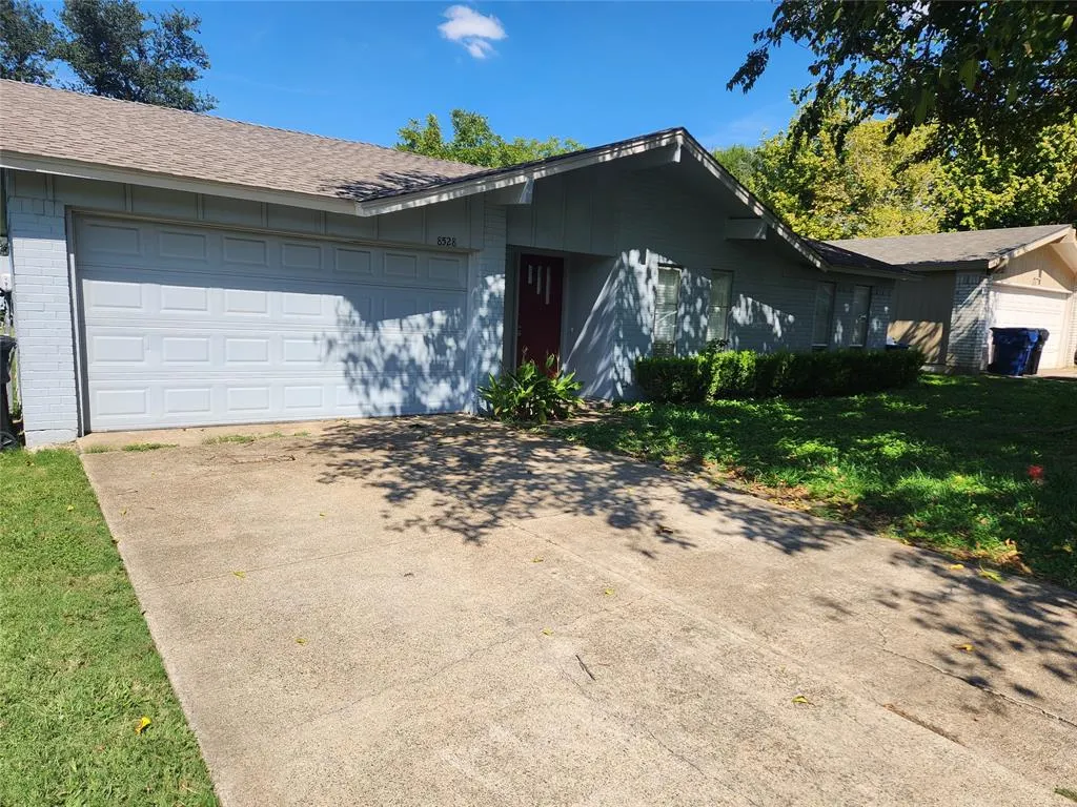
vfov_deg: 58.9
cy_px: 404
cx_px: 538
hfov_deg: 73.9
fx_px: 716
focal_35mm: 23
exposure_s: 1/1293
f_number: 1.8
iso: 20
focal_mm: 5.4
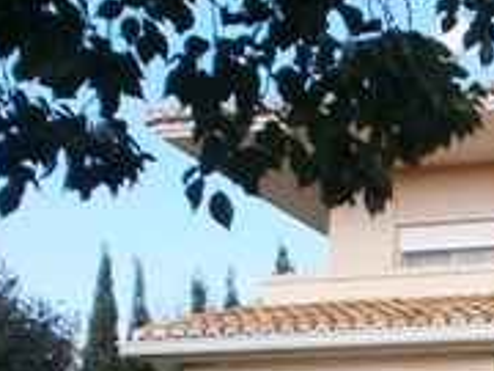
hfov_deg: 18.4
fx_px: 1370
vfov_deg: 14.4
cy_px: 561
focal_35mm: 96
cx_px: 711
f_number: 2.9
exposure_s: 1/500
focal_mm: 4.8
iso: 100
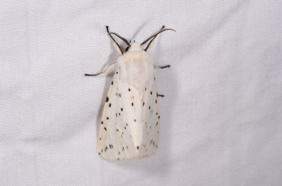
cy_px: 93
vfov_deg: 10.7
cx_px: 141
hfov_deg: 16.1
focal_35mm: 128
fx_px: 996
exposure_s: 1/60
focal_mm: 85
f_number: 22
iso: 100
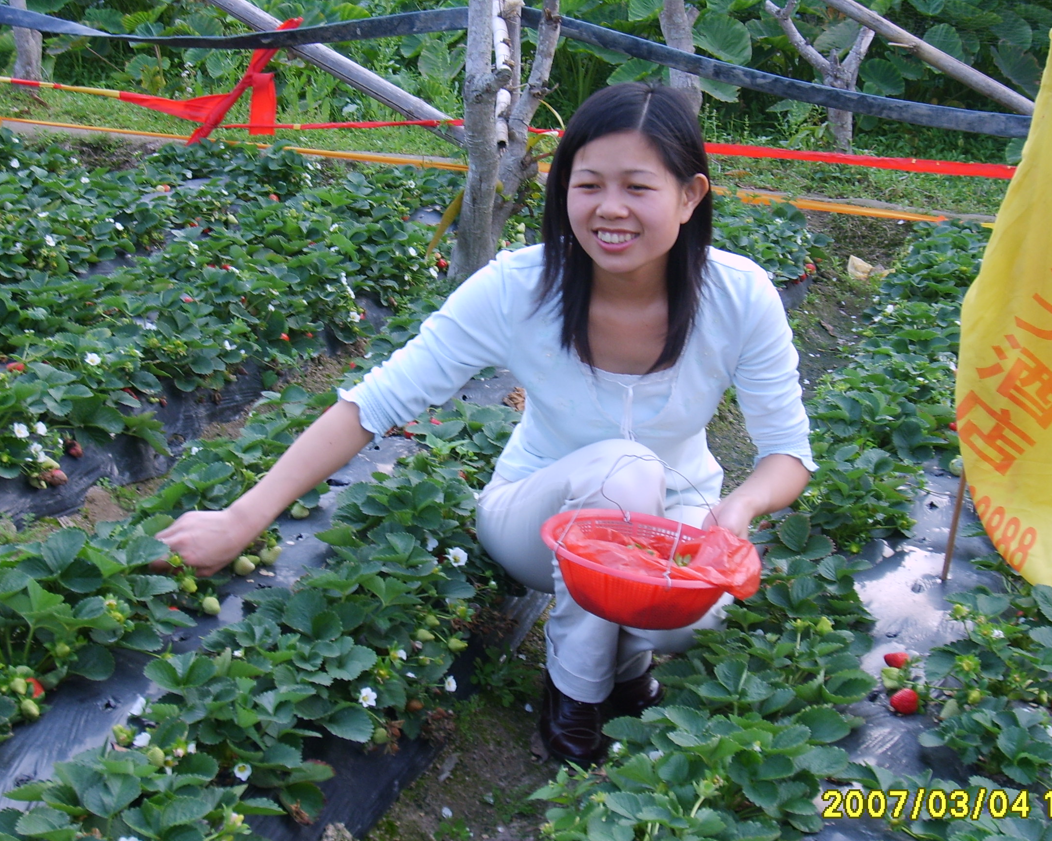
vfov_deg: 25.0
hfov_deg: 31.0
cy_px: 388
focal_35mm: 61
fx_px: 1899
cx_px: 559
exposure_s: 1/60
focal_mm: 8.7
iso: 50
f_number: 3.3
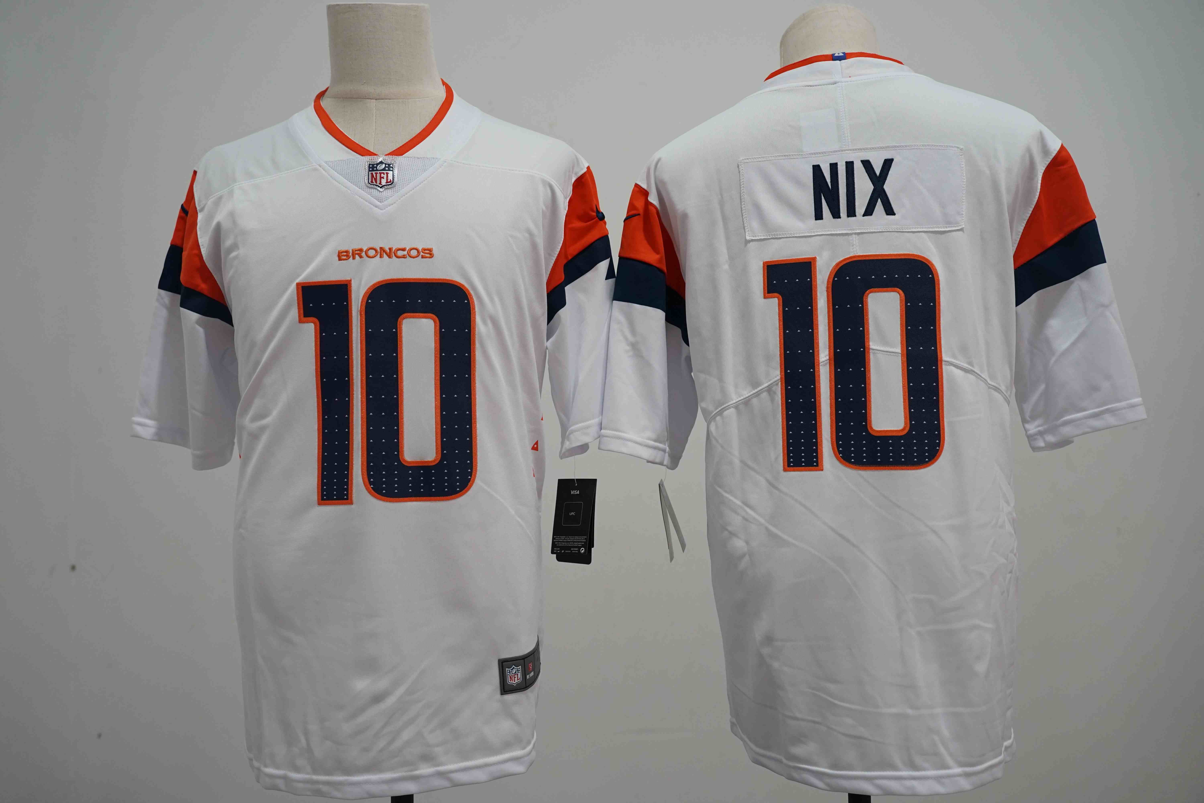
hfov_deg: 65.5
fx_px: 936
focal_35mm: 28
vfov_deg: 46.4
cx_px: 602
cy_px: 402
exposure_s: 1/160
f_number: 4
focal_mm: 28
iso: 800
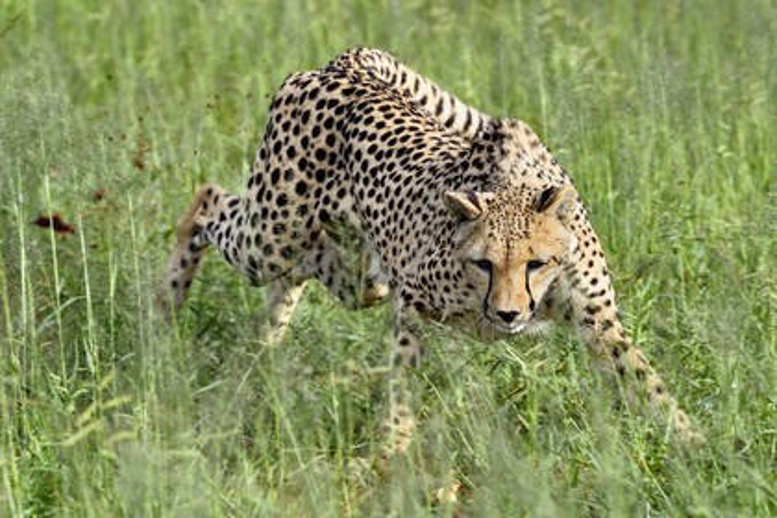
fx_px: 4316
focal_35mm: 200
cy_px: 259
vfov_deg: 6.9
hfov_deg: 10.3
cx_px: 388
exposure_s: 1/1000
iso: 400
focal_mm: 200
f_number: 6.3
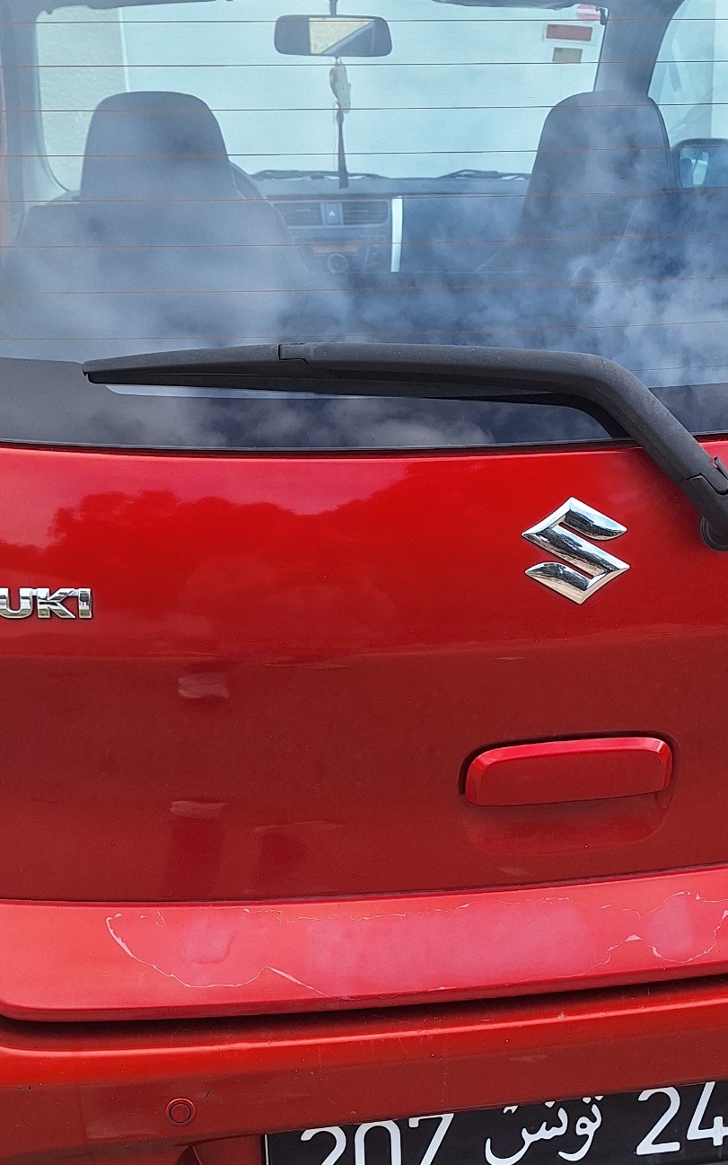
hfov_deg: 27.8
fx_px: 1460
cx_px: 481
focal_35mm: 46
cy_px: 690
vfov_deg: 43.3
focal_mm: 5.54
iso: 40
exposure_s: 1/667
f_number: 1.8
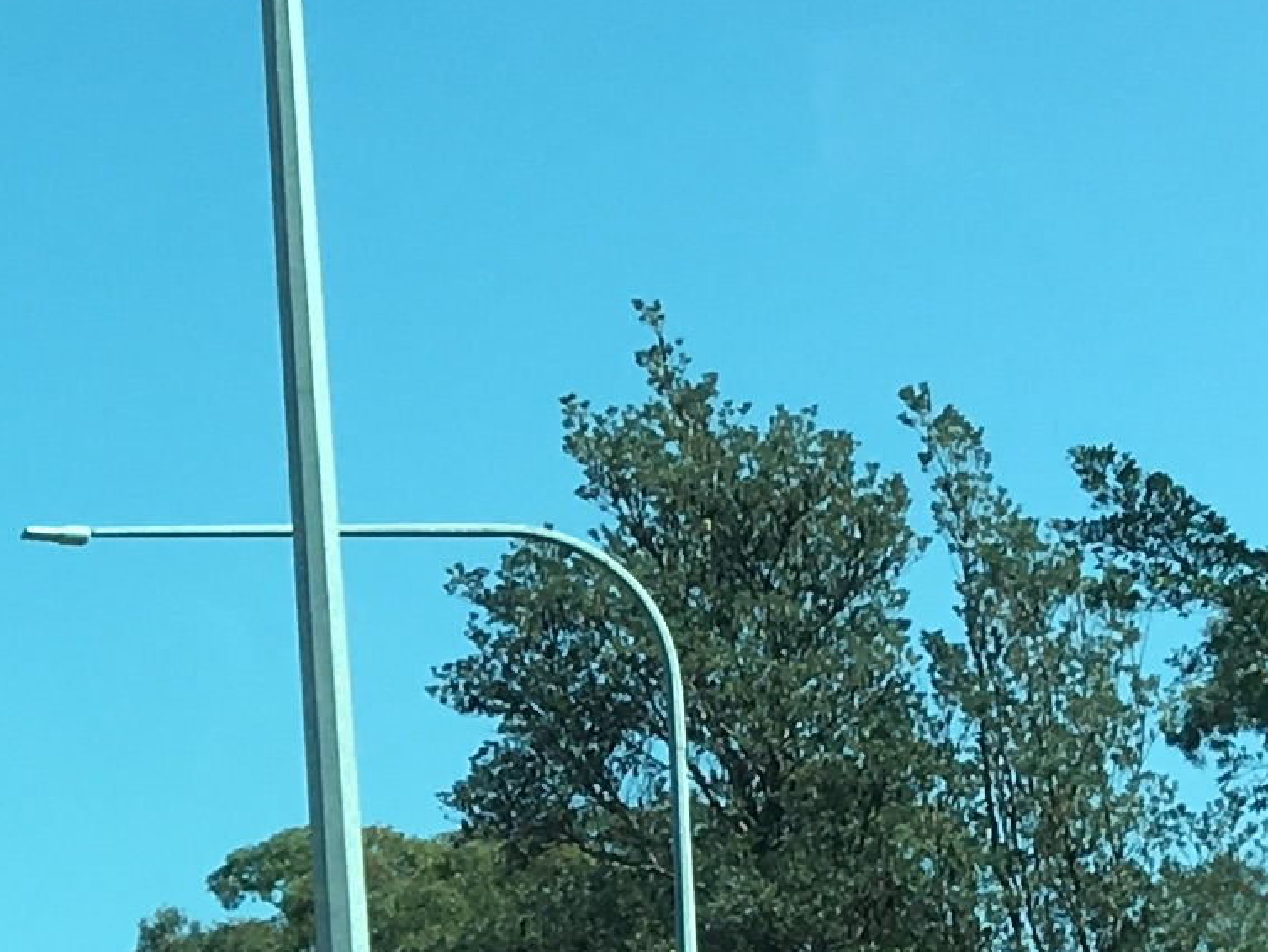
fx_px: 5680
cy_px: 1322
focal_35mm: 155
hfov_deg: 11.7
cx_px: -1108
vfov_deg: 9.4
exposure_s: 1/574
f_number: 2.2
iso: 25
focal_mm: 4.15
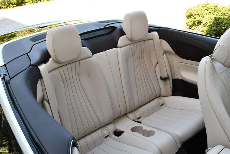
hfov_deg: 53.1
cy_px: 77
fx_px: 230
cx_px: 115
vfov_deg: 36.9
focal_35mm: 36
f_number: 5.6
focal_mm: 18
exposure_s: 1/250
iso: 360
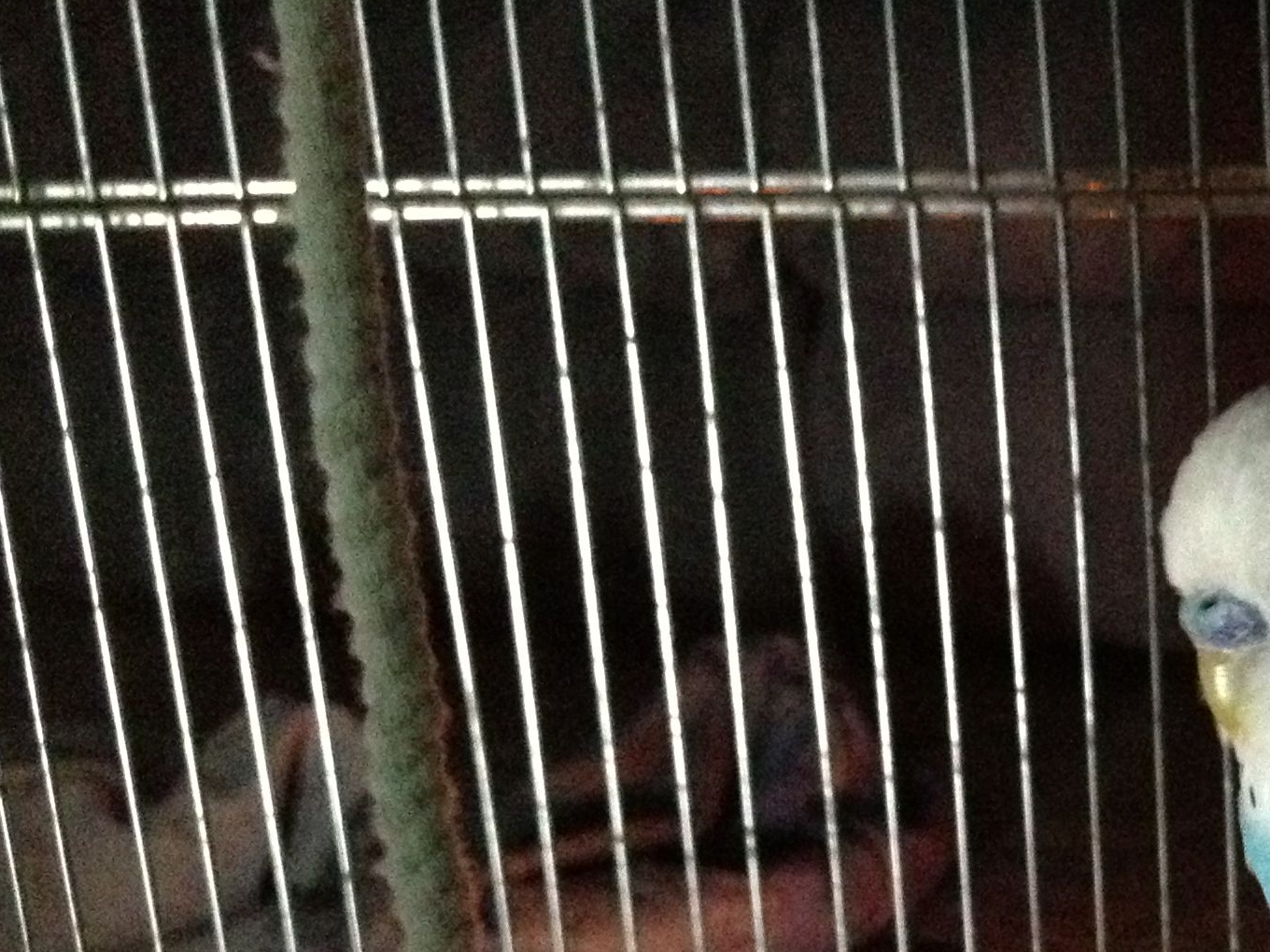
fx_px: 3082
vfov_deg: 17.2
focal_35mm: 84
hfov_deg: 21.7
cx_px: 1503
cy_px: 960
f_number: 2.4
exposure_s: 1/15
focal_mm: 4.28
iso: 800
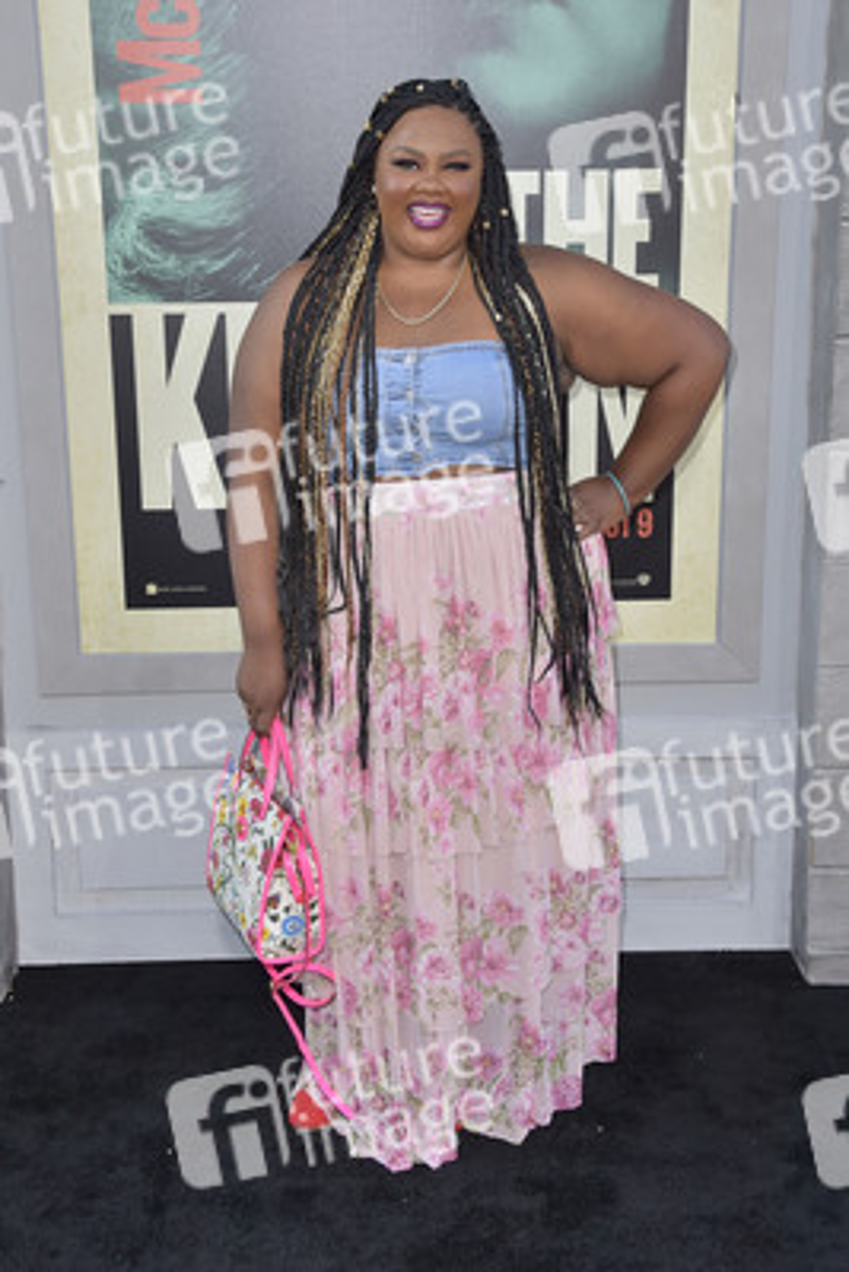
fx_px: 1590
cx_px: 424
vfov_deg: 43.6
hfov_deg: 29.9
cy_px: 636
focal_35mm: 45
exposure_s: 1/250
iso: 320
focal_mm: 45
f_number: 7.1
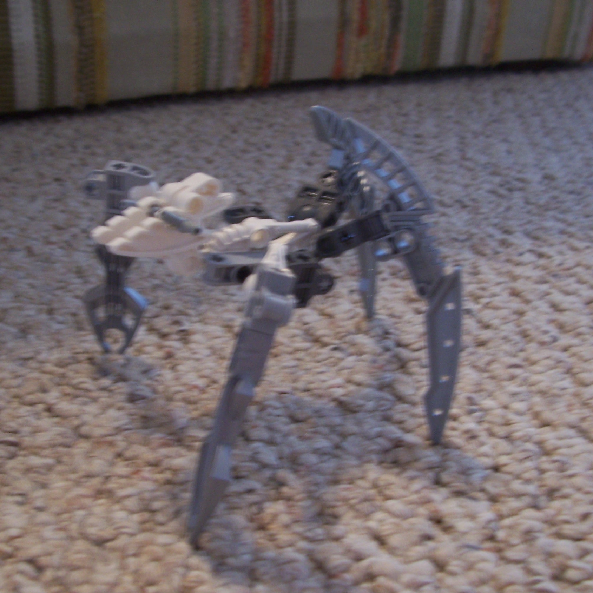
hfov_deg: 40.8
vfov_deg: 40.9
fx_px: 795
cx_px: 256
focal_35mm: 41
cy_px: 298
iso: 160
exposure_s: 1/8
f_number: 2.7
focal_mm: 5.6
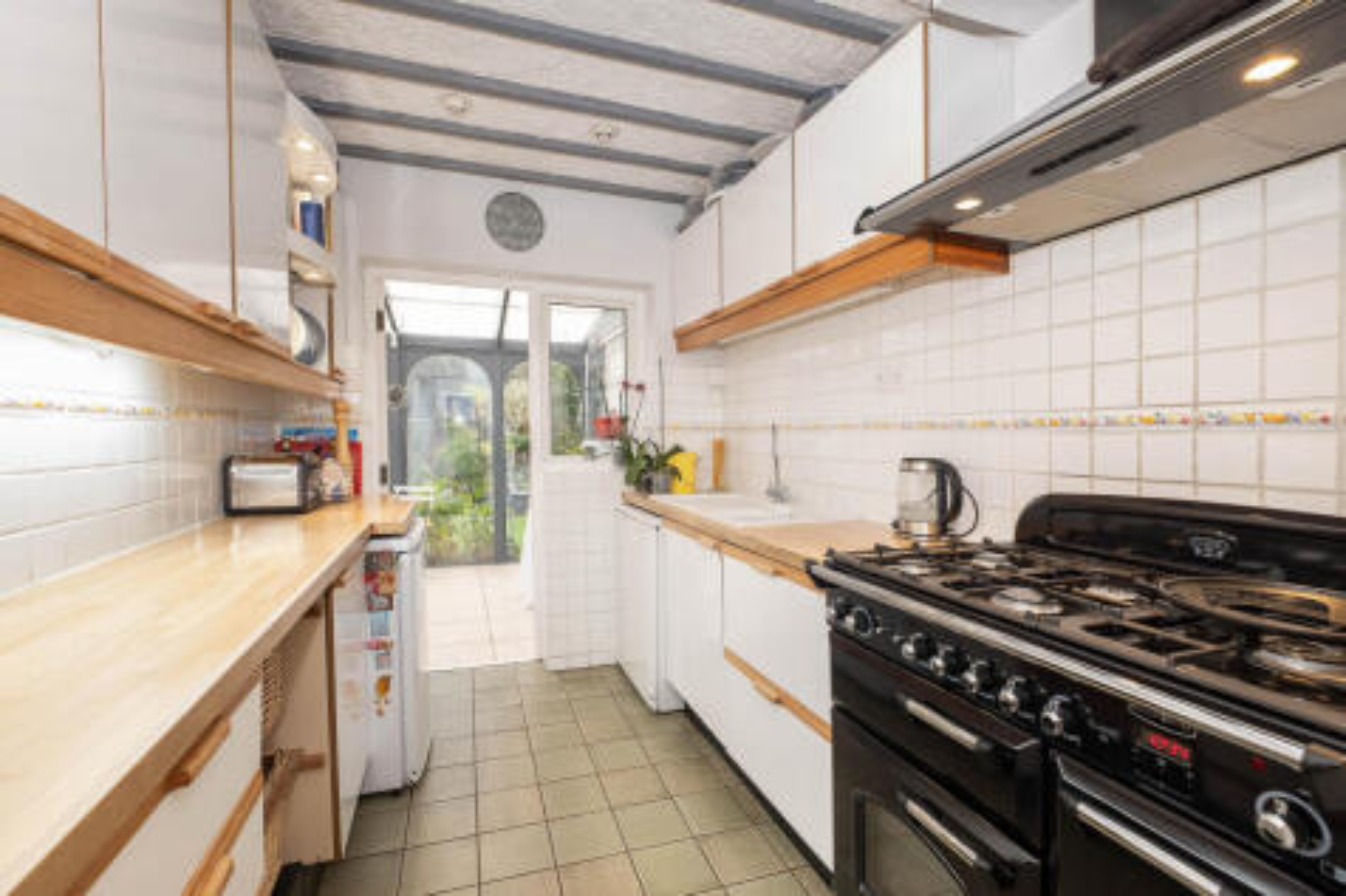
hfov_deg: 100.4
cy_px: 448
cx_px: 673
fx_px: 561
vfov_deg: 77.3
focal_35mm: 15
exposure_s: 1/50
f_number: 5.6
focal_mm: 10
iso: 640
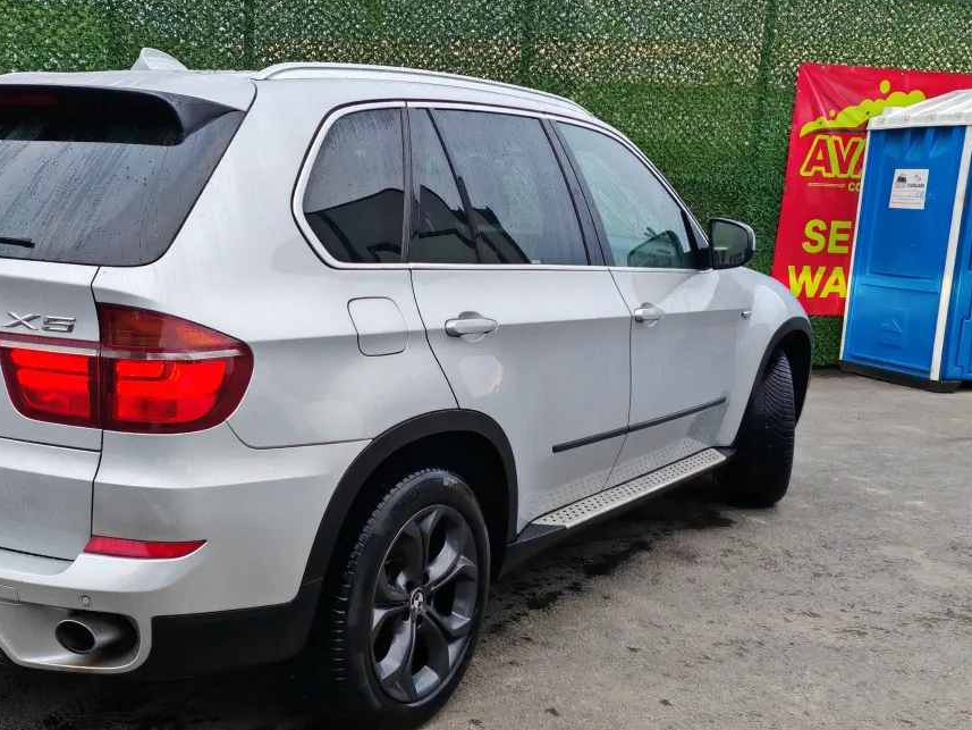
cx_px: 357
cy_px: 425
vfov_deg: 34.3
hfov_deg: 44.4
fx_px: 1180
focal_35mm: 42
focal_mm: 5.3
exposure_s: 1/100
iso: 80
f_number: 1.9
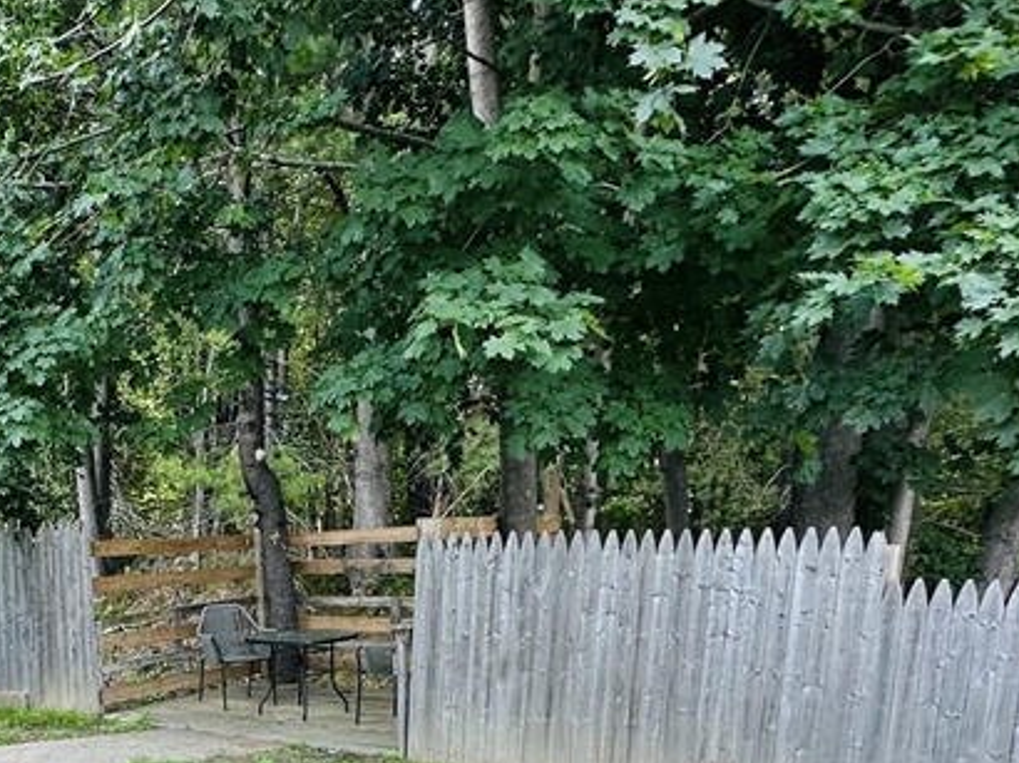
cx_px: 47
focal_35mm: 35
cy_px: 708
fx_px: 1030
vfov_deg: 37.6
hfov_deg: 46.0
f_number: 2.2
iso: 40
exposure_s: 1/276
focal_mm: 2.22
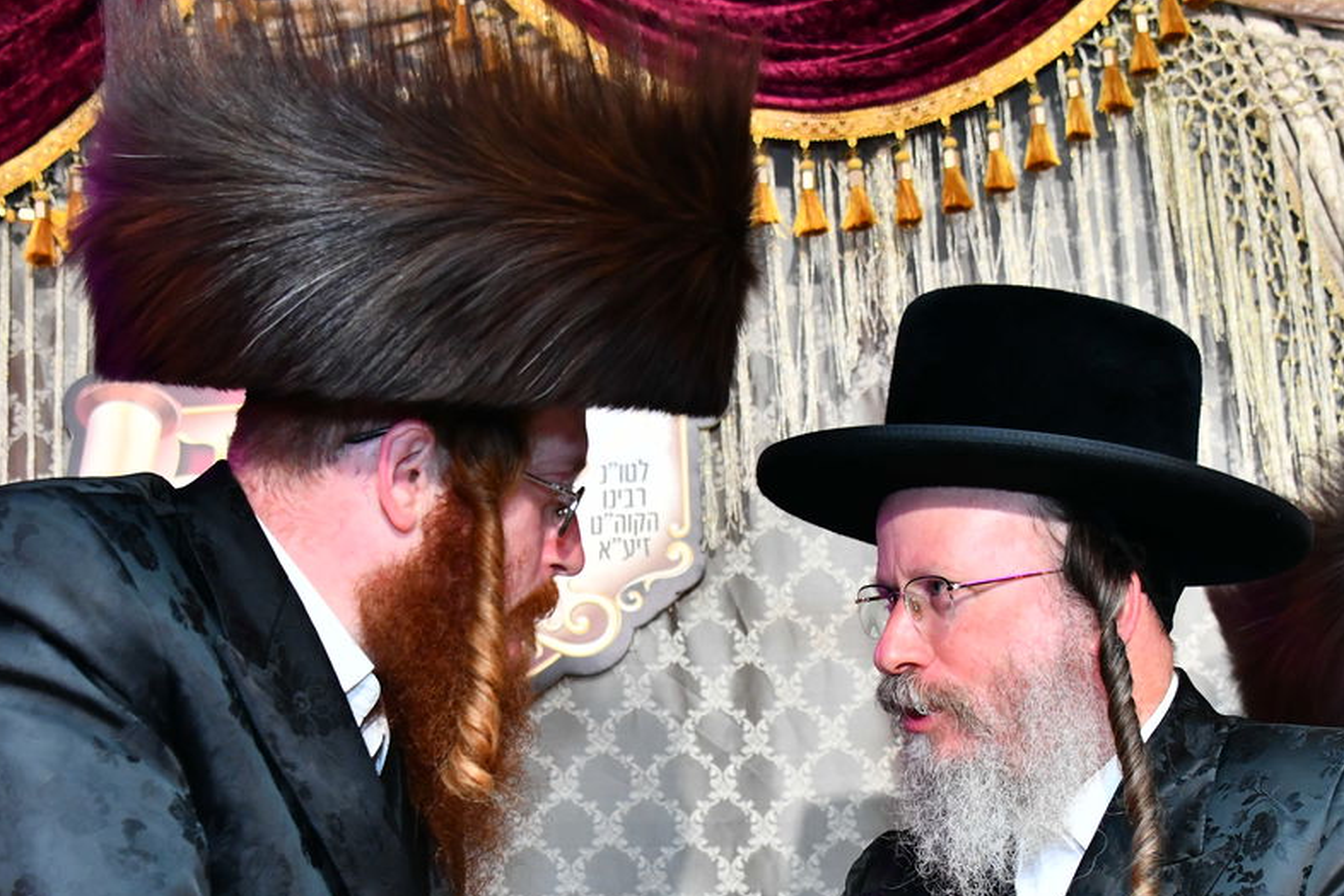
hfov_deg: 25.4
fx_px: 2987
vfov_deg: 17.0
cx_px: 661
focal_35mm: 80
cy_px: 678
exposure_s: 1/100
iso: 2000
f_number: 5
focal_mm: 45
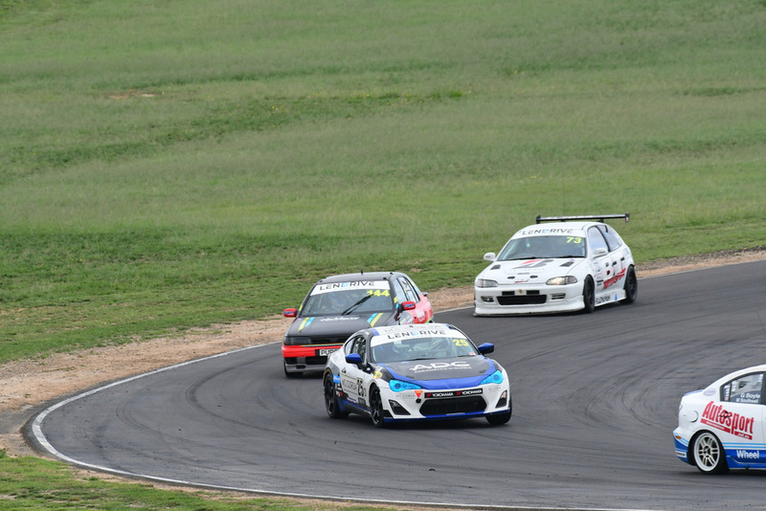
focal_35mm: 750
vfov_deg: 1.8
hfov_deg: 2.7
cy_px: 256
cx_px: 383
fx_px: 15963
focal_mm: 500
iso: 800
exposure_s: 1/640
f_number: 11
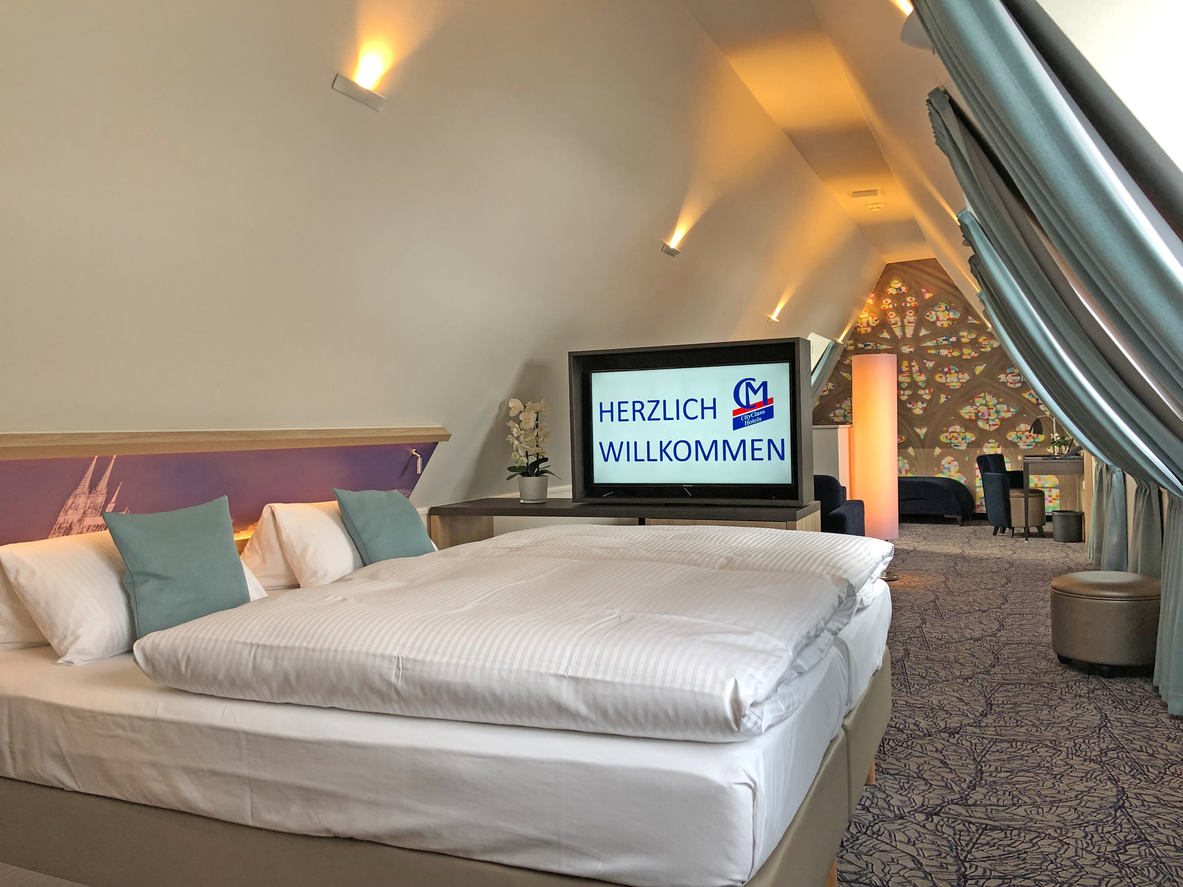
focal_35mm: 28
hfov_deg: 63.4
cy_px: 444
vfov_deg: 49.7
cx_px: 592
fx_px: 957
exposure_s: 1/33
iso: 25
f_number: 1.8
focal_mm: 3.99
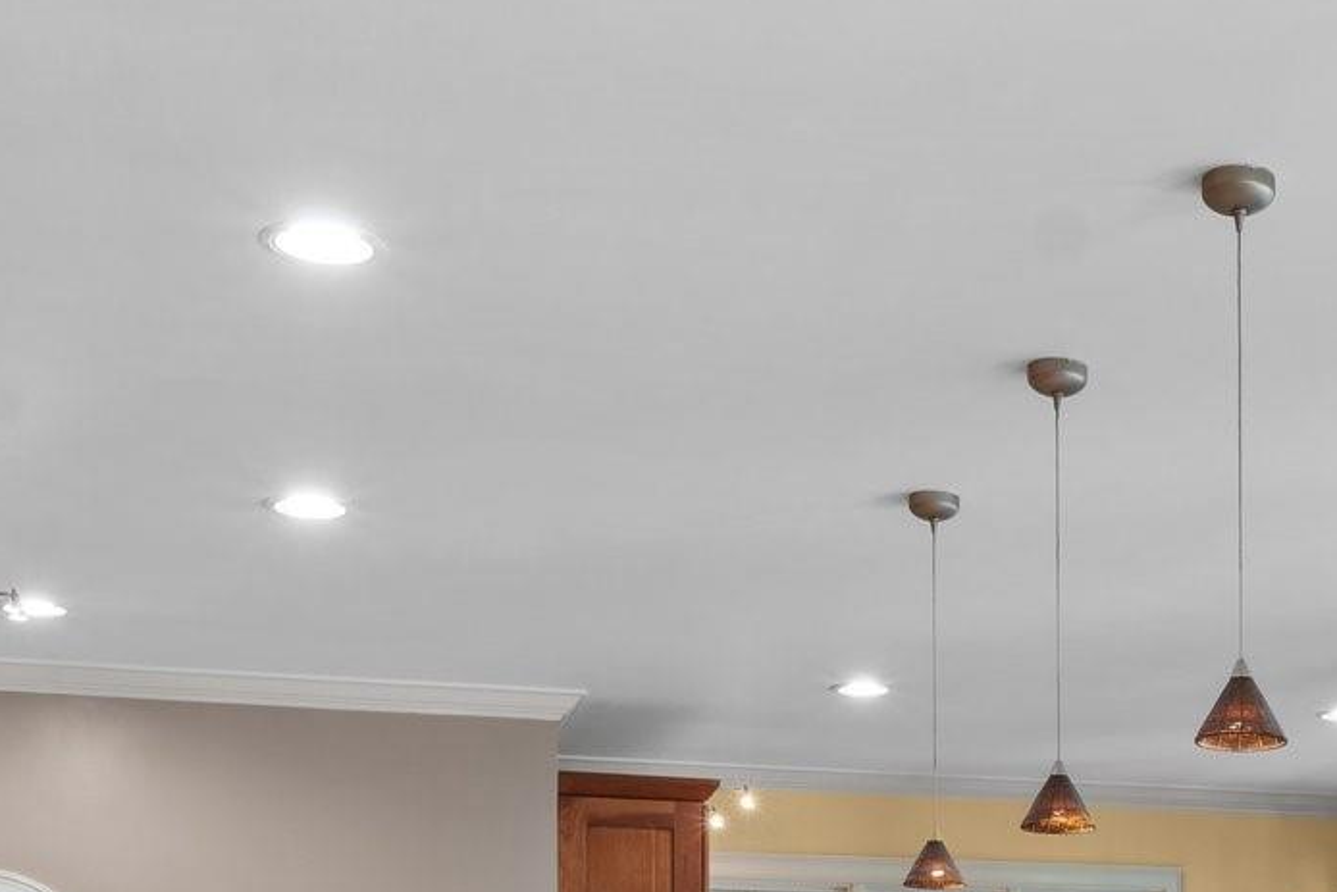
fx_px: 2303
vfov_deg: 20.0
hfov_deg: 31.3
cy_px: 1181
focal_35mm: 62
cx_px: 1131
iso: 100
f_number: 10
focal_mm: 14
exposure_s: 2.5
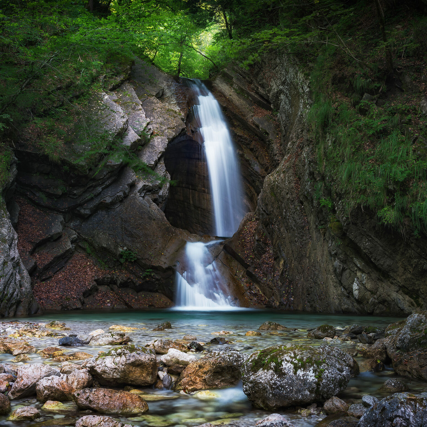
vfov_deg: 40.0
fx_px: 586
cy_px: 217
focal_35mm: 42
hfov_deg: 40.0
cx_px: 214
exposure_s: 2
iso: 100
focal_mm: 32
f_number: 13
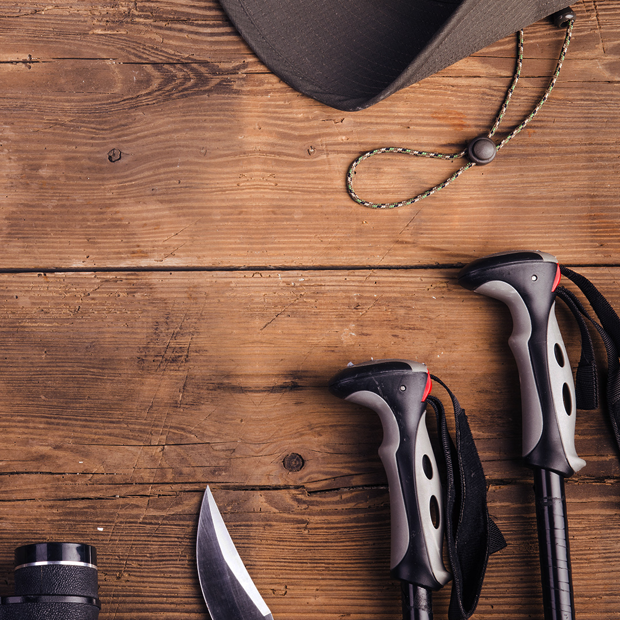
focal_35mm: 115
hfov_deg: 15.0
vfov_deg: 15.1
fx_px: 2330
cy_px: 259
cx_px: 76
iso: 100
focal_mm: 66
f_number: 13
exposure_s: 1/160
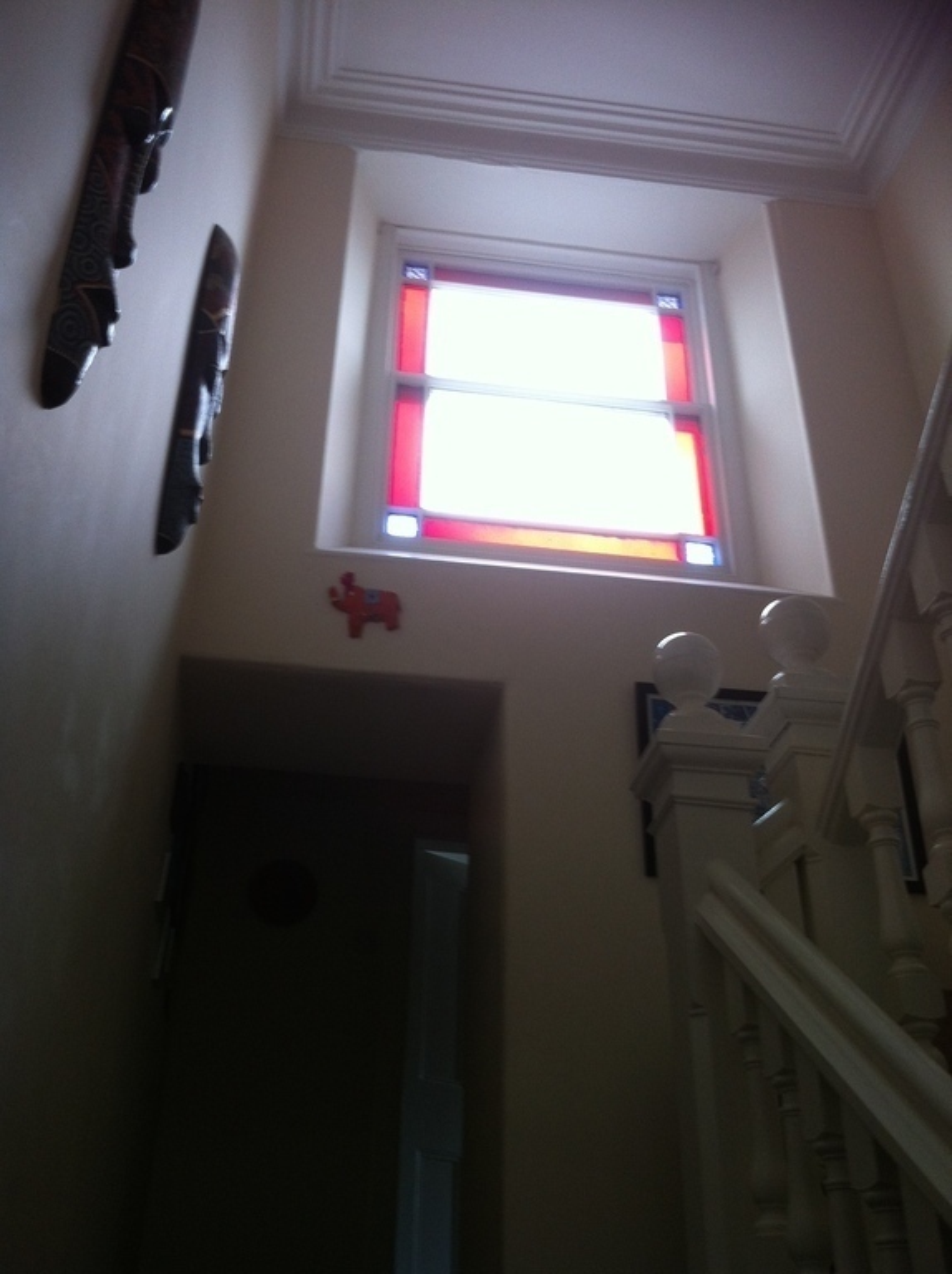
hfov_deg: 40.6
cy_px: 637
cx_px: 476
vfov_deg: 52.7
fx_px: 1286
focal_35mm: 35
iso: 100
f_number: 2.8
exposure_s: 1/15
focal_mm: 3.85
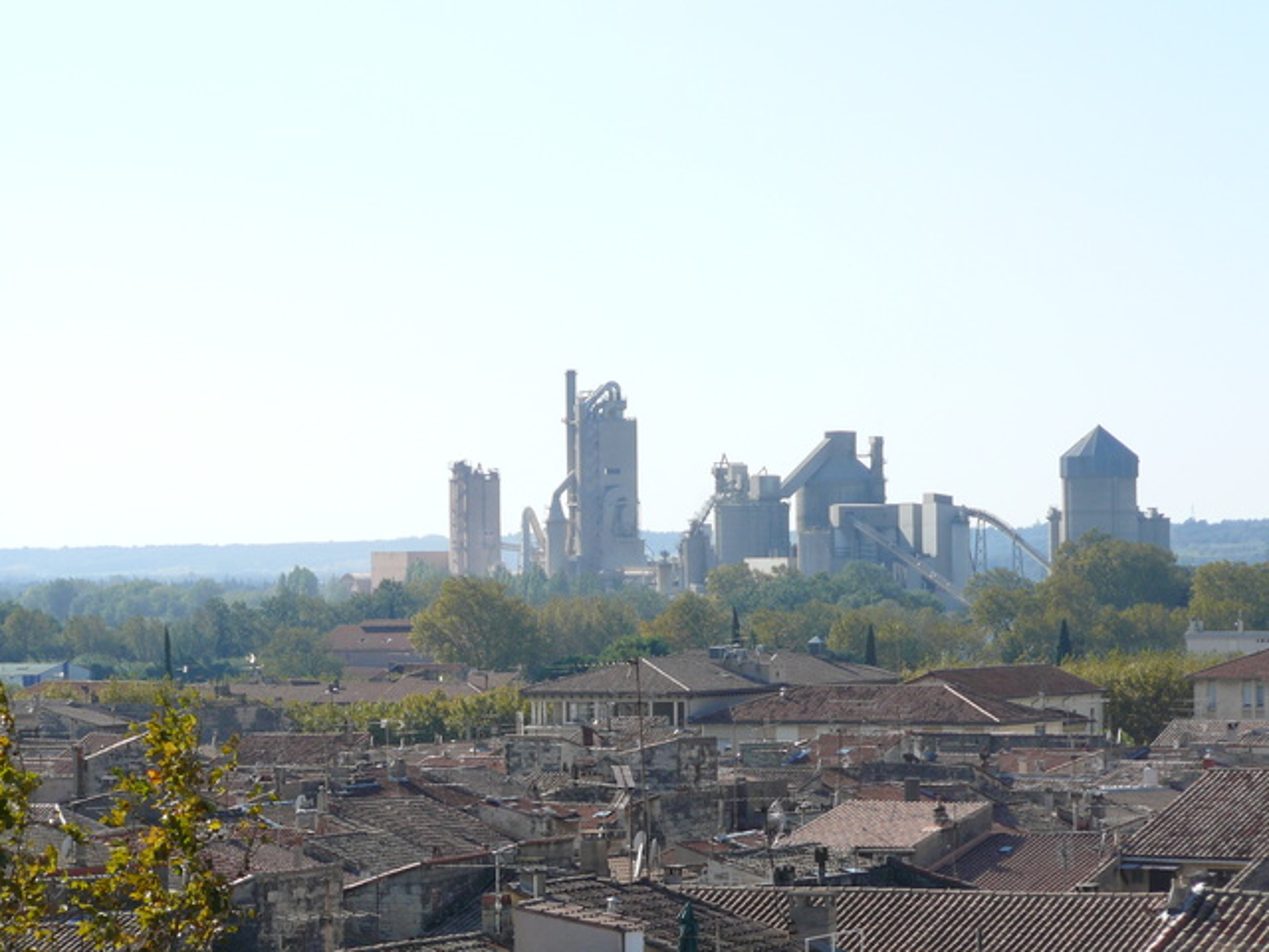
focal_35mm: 144
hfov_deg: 13.7
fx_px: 5279
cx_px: 634
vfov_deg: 10.3
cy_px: 476
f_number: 3.3
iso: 100
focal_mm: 24.1
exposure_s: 1/1000
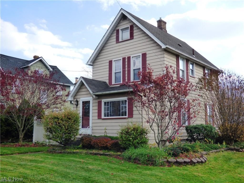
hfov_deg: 50.1
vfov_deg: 38.7
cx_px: 122
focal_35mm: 37
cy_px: 92
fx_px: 261
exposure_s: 1/500
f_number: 3.5
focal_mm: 6.47
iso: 200
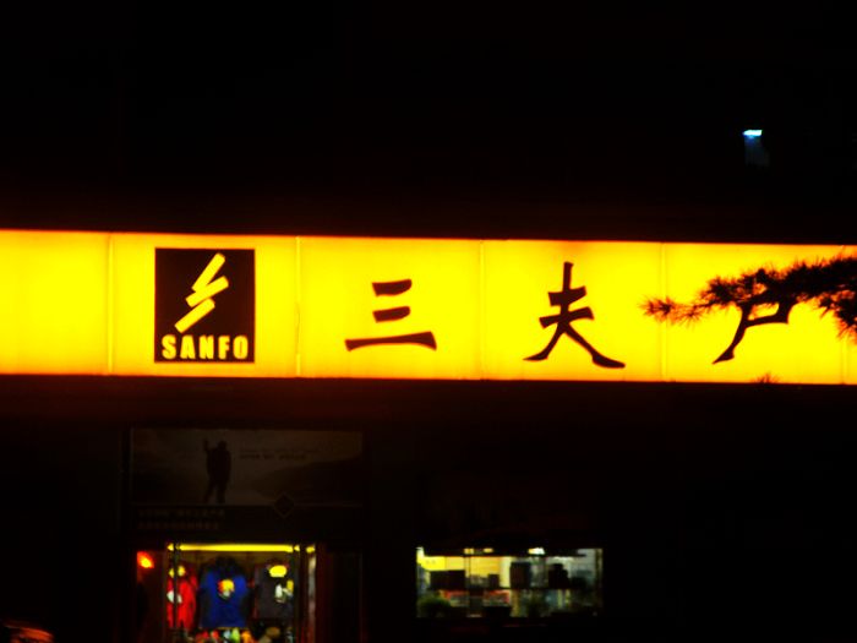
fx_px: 3317
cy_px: 322
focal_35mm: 134
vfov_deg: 11.1
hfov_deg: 14.7
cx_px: 428
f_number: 4
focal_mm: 28.1
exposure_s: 1/6
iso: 50
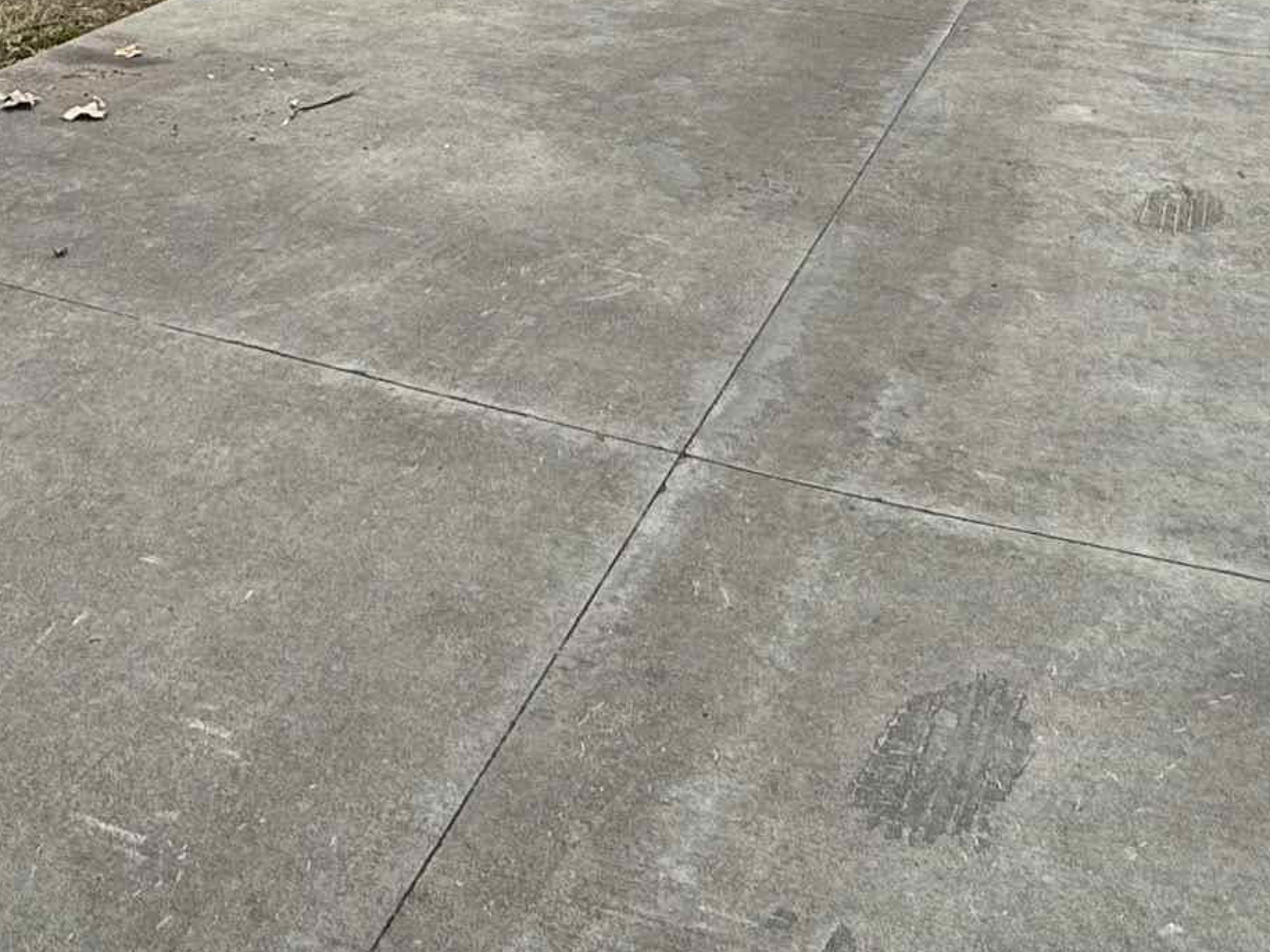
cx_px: 613
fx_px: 1724
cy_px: -508
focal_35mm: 47
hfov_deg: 40.4
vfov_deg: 23.8
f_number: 2.2
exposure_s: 1/490
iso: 50
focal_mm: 2.22
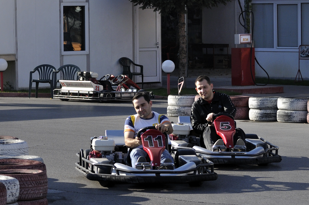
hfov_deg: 12.0
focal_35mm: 171
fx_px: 1466
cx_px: 120
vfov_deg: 8.0
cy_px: 140
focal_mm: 55
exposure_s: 1/1600
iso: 400
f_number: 5.6
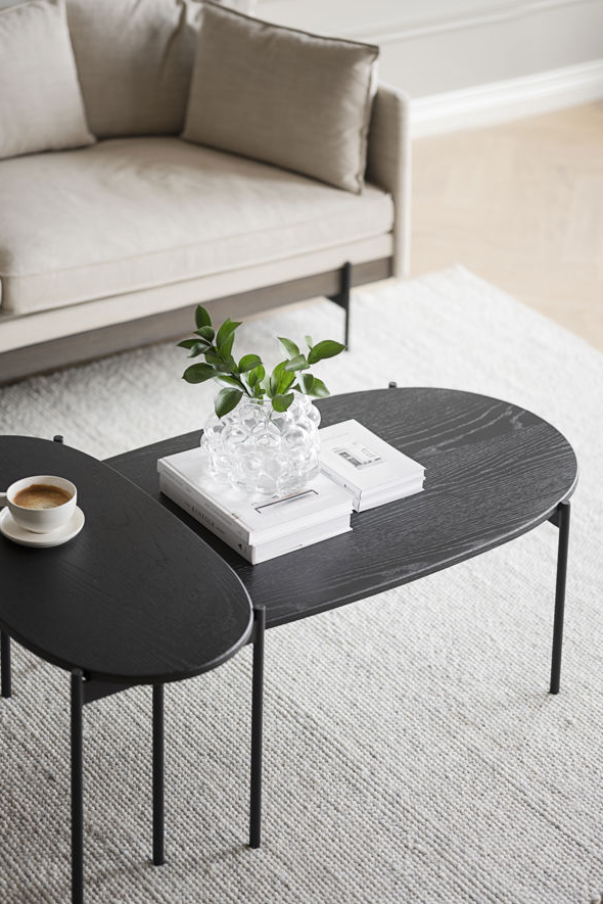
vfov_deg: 22.1
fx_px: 2311
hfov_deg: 14.9
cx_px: 296
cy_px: 426
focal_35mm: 92
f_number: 1.8
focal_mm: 85
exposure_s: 1/125
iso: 125
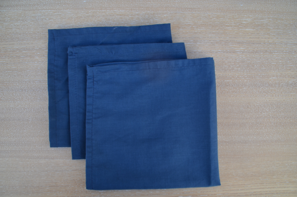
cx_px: 148
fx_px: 272
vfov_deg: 39.8
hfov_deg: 57.3
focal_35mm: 33
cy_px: 98
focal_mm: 22
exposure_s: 1/125
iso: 200
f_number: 5.6
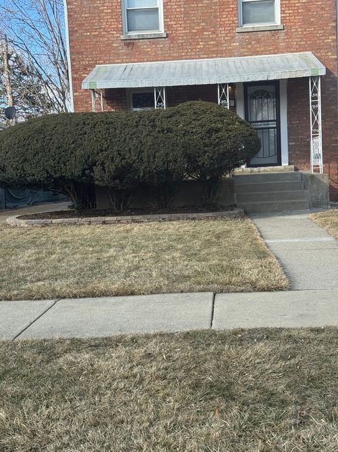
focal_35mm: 48
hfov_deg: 30.3
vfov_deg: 39.7
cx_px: 169
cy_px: 226
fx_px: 625
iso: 64
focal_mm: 6.76
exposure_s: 1/1597
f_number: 1.78
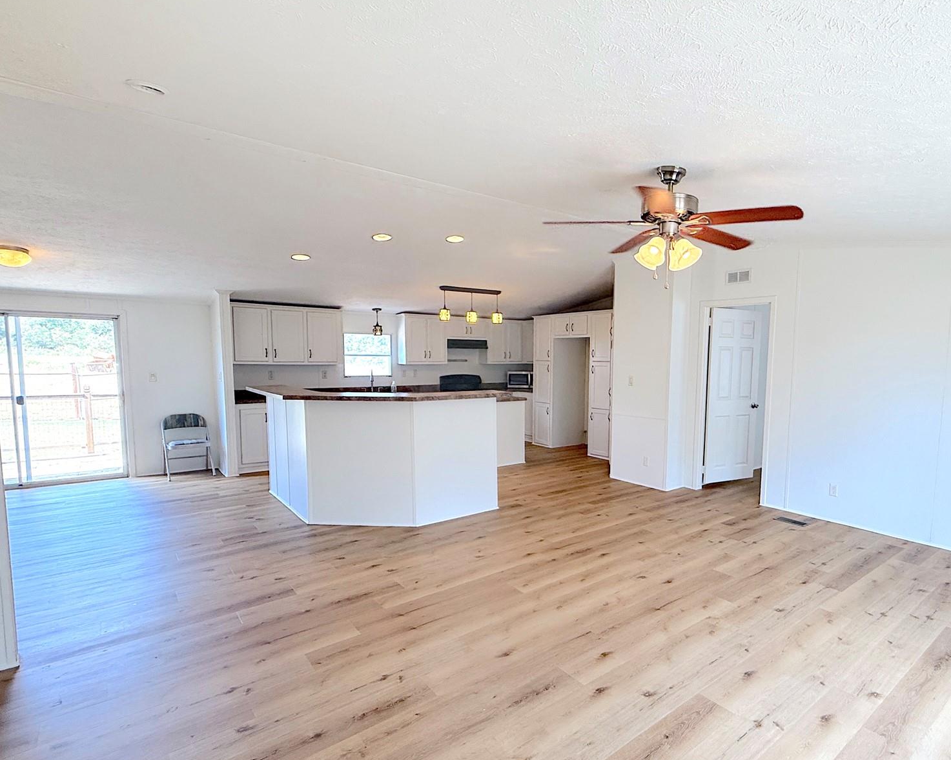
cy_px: 405
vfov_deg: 70.8
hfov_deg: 82.1
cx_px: 578
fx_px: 535
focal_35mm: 19
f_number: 2.2
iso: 125
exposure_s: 1/120
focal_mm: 2.22
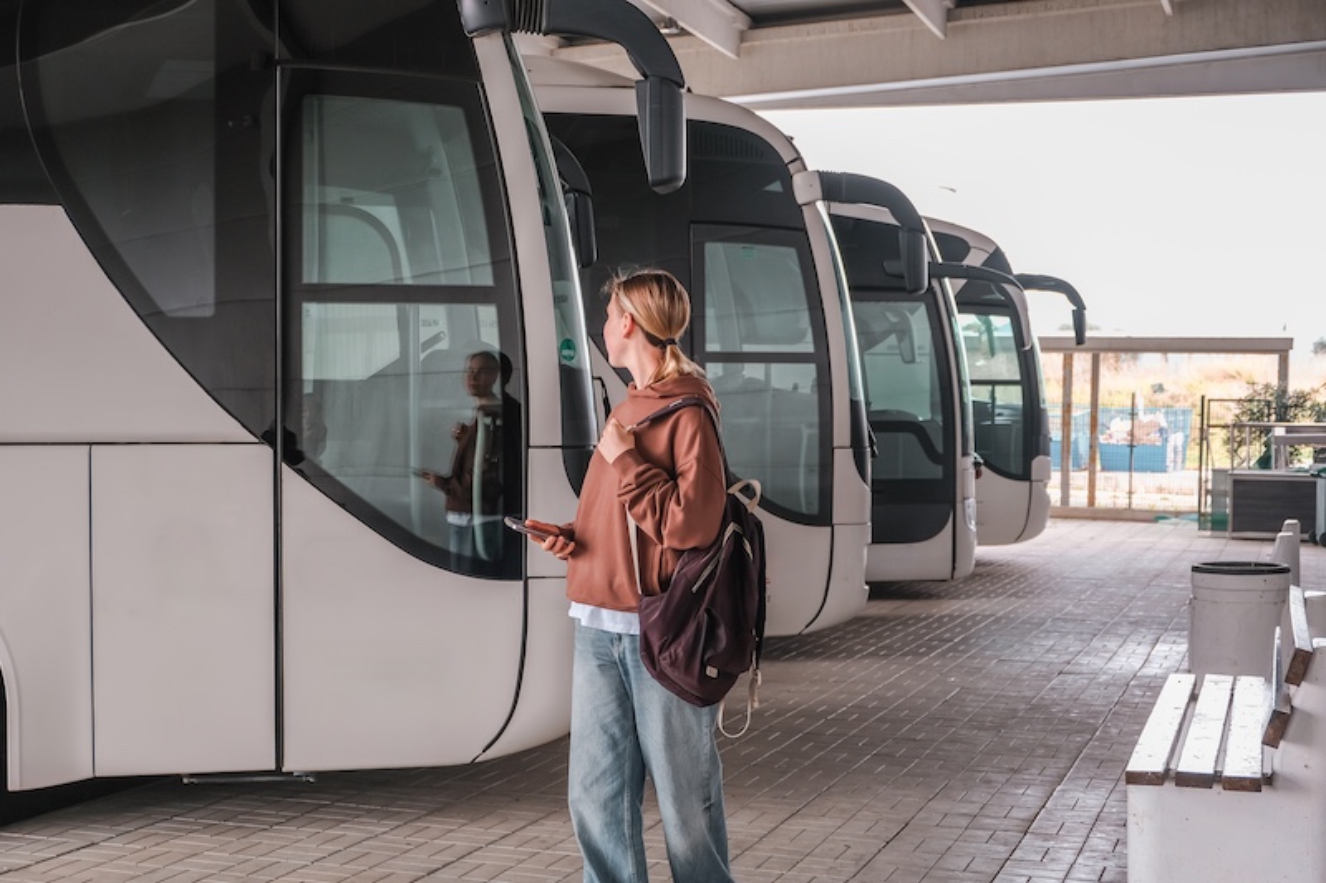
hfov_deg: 41.9
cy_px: 442
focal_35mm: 47
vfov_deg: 28.6
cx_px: 663
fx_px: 1731
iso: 250
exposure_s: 1/160
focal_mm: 31.5
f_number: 3.6
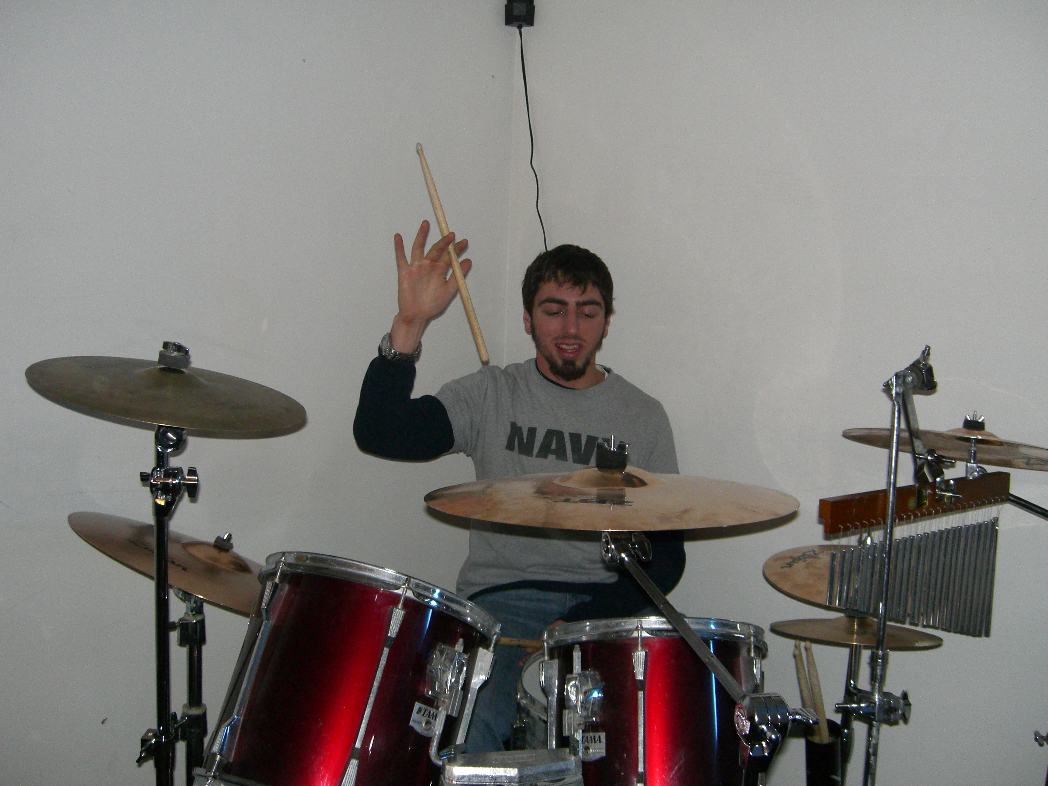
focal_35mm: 38
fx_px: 1150
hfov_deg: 49.0
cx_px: 524
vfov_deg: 37.7
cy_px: 393
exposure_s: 1/60
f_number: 2.8
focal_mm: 7.9
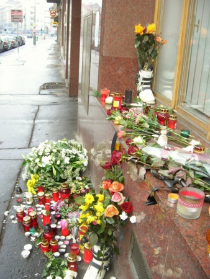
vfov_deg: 51.3
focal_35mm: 36
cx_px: 105
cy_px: 140
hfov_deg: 39.7
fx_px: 291
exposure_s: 1/60
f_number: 2.8
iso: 80
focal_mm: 60
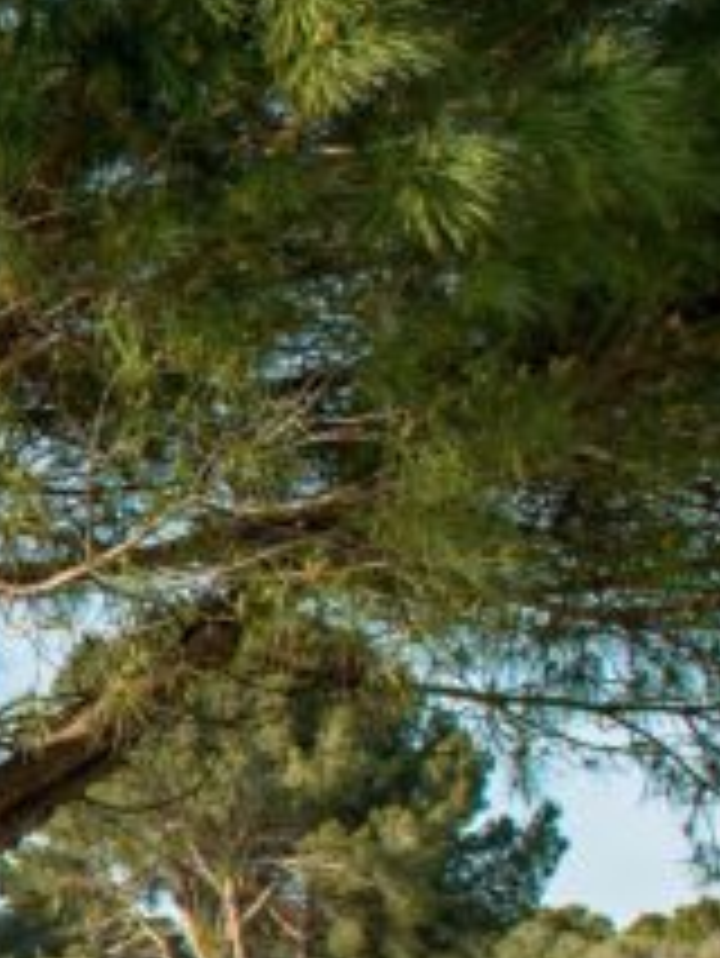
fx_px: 3075
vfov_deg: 17.4
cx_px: -994
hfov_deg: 11.2
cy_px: 933
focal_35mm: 111
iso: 200
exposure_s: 1/800
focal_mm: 24
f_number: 5
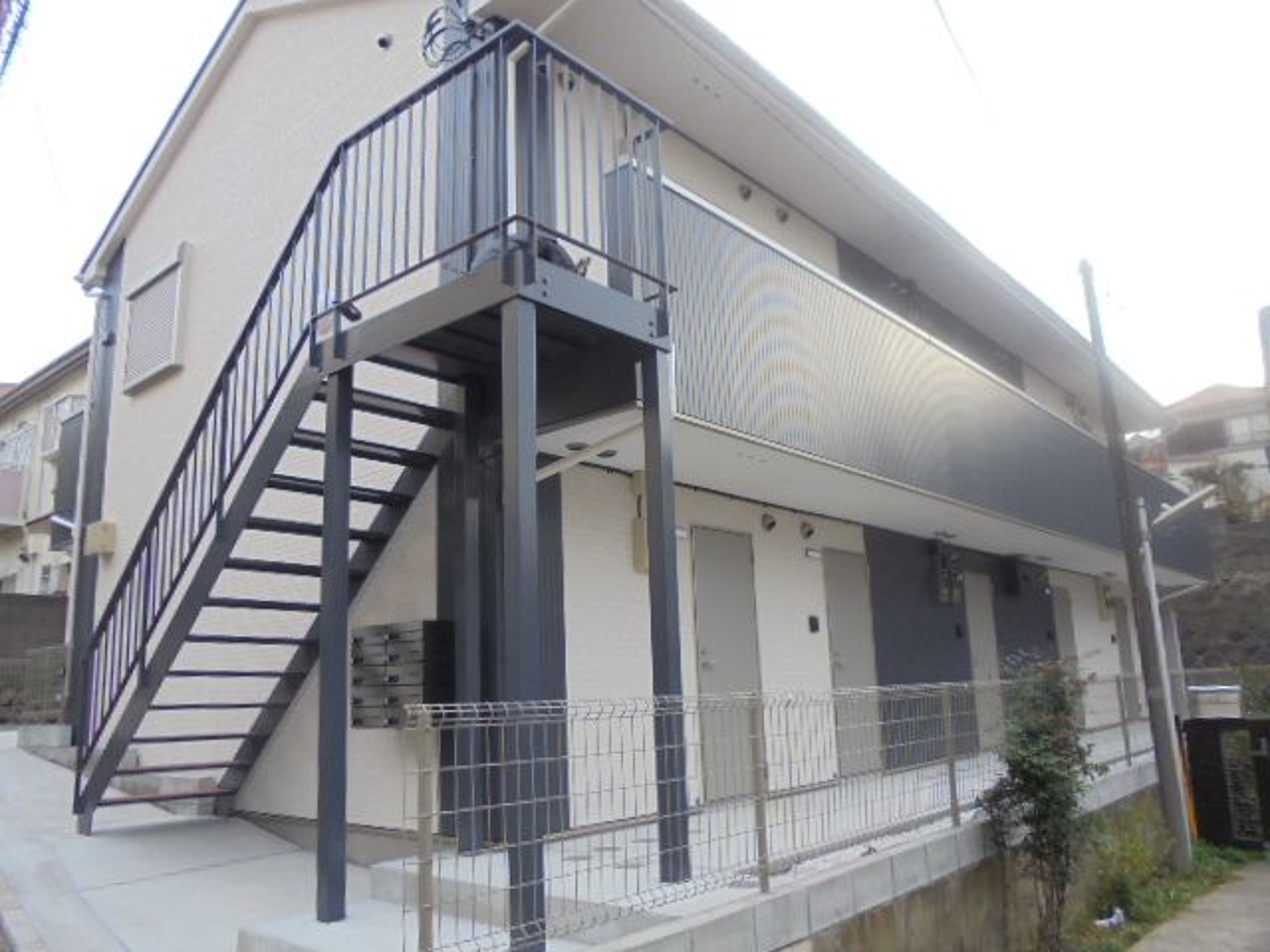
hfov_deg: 67.3
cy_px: 476
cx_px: 635
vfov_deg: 53.1
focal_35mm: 26
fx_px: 954
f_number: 3.5
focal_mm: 4.6
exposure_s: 1/50
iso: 100
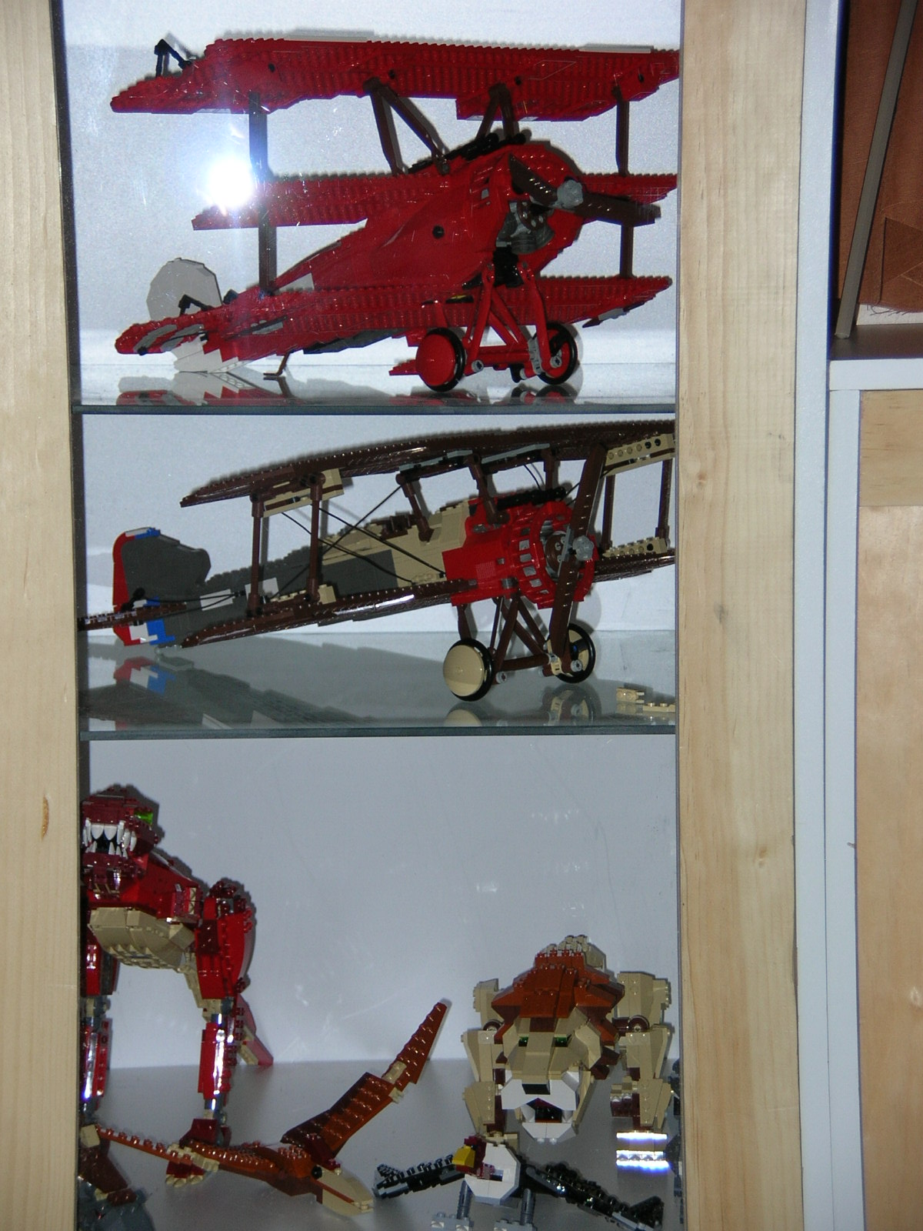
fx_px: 3875
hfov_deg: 13.6
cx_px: 462
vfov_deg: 18.0
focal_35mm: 109
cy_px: 616
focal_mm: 17.9
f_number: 3.5
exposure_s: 1/120
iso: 50
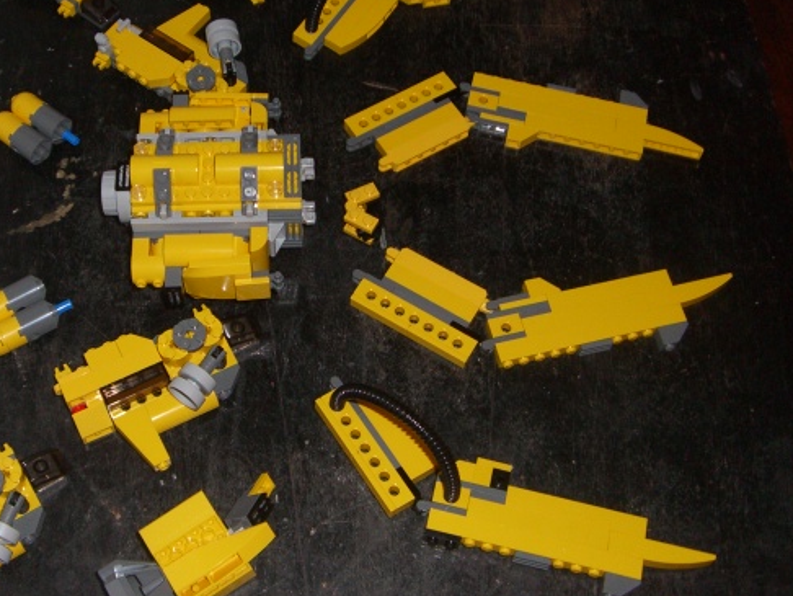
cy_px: 250
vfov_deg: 29.1
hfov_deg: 37.9
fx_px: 1146
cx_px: 294
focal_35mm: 50
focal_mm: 6.2
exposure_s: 1/60
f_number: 2.7
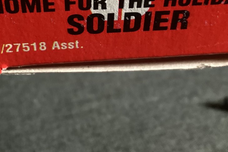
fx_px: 424
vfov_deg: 19.9
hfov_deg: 30.1
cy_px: 16
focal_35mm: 67
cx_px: 121
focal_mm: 3.3
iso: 250
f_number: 2.4
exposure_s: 1/60
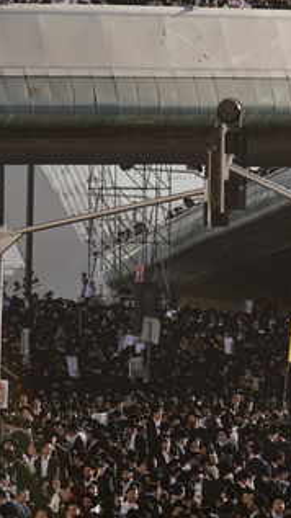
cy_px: 293
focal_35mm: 457
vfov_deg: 4.7
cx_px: 180
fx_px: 6277
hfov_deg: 2.7
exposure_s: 1/4000
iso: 100
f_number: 1.8
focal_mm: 135
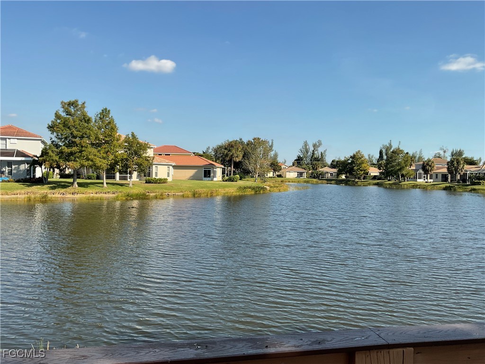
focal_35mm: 29
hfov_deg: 61.7
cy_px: 182
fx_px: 406
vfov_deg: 48.2
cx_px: 242
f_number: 1.8
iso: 16
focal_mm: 3
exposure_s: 1/1675
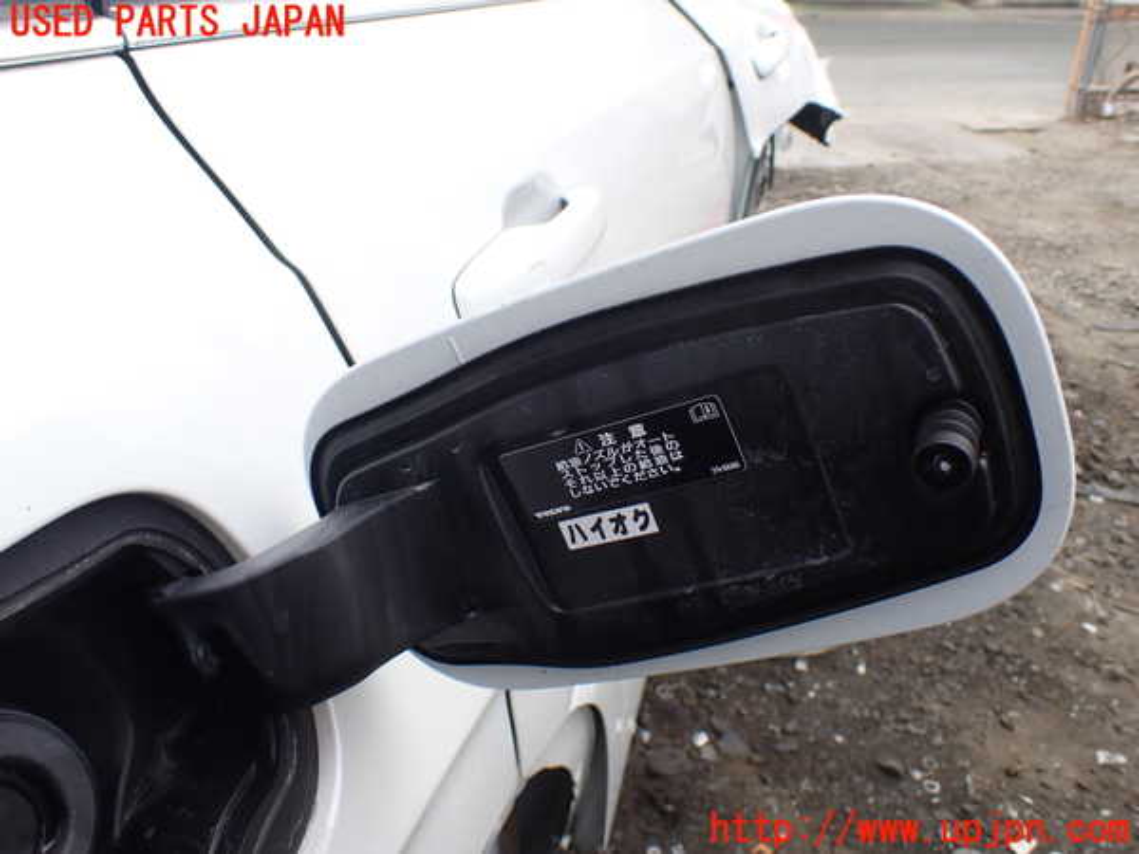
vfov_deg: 46.8
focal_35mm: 30
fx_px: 987
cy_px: 427
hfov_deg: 60.0
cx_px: 570
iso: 100
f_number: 3.2
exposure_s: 1/320
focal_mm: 5.4
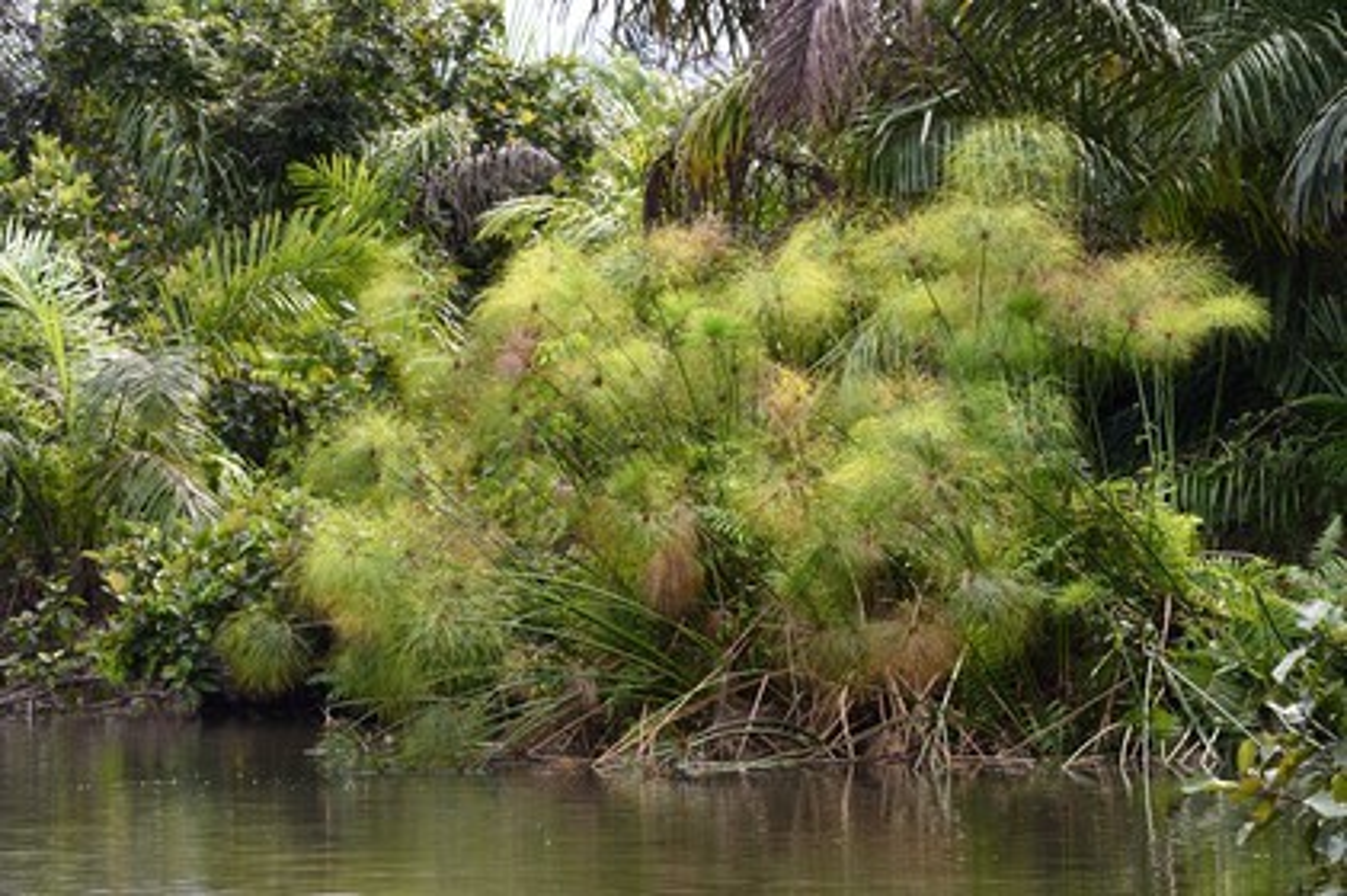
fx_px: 4561
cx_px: 674
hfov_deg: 16.8
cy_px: 448
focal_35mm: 122
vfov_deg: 11.2
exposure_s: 1/500
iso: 800
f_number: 7.1
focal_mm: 122
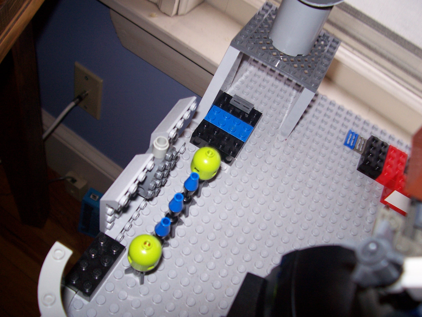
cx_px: 211
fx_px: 414
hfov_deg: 54.0
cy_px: 158
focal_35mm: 34
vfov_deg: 41.8
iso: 125
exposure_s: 1/60
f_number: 2.7
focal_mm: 5.6
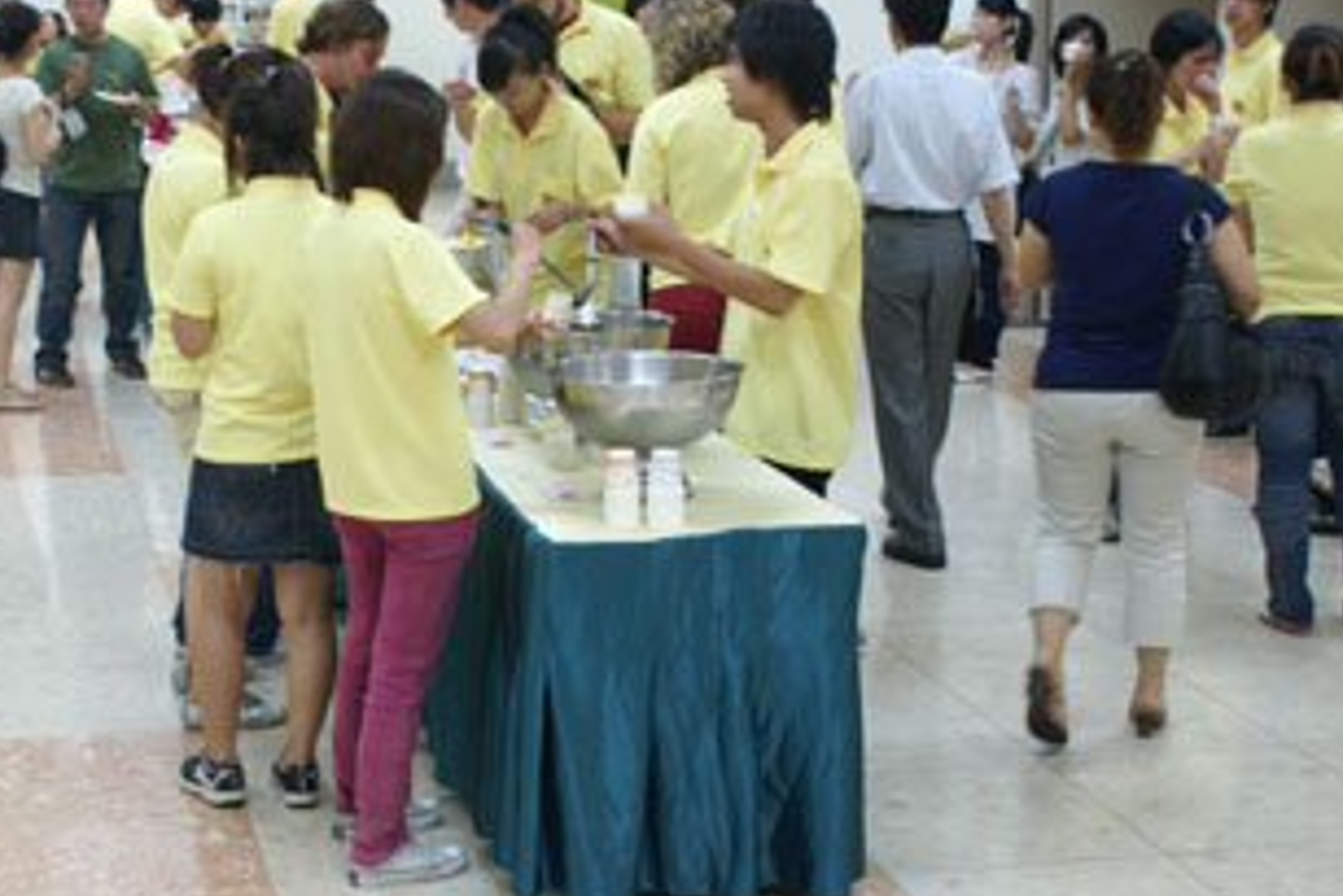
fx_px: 2463
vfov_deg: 20.6
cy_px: 457
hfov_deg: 30.3
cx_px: 464
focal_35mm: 66
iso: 400
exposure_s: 1/30
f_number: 5
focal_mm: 30
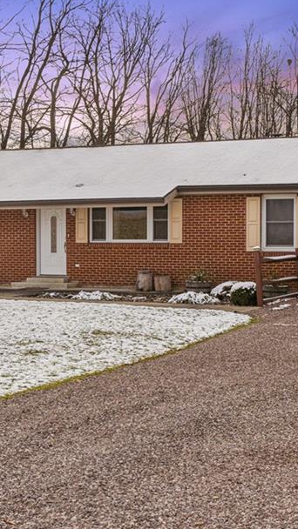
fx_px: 941
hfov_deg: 18.0
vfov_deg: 31.4
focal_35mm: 67
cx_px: 167
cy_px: 244
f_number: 8
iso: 125
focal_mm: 38
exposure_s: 1/800
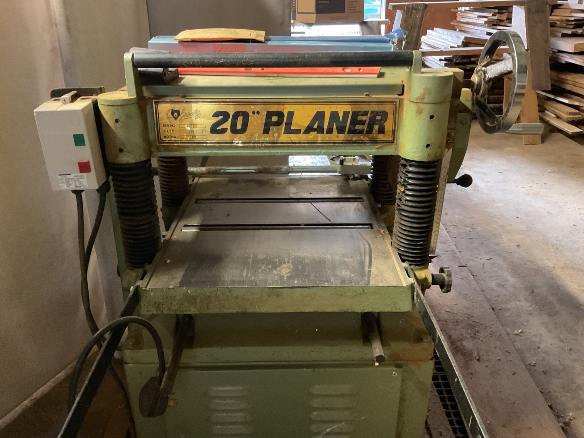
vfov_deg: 48.2
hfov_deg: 61.7
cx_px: 292
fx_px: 489
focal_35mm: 29
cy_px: 219
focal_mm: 3
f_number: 1.8
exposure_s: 1/30
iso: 500
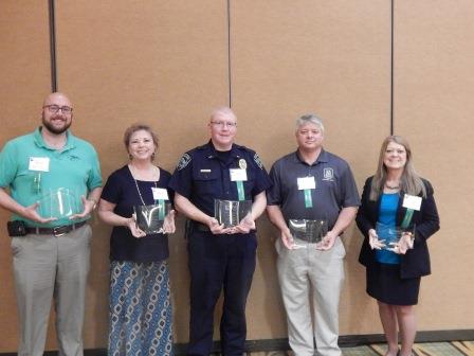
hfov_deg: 54.0
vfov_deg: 41.8
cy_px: 178
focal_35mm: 34
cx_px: 237
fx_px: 466
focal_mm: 6.1
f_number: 3.3
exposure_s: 1/8
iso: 800
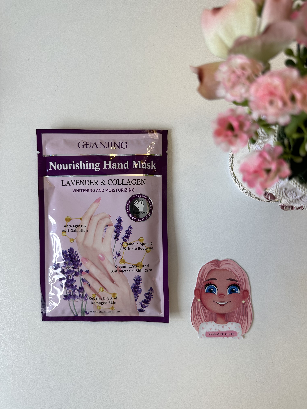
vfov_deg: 71.6
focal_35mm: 24
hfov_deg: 56.8
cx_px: 154
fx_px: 284
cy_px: 204
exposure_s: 1/117
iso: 80
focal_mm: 6.86
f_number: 1.78
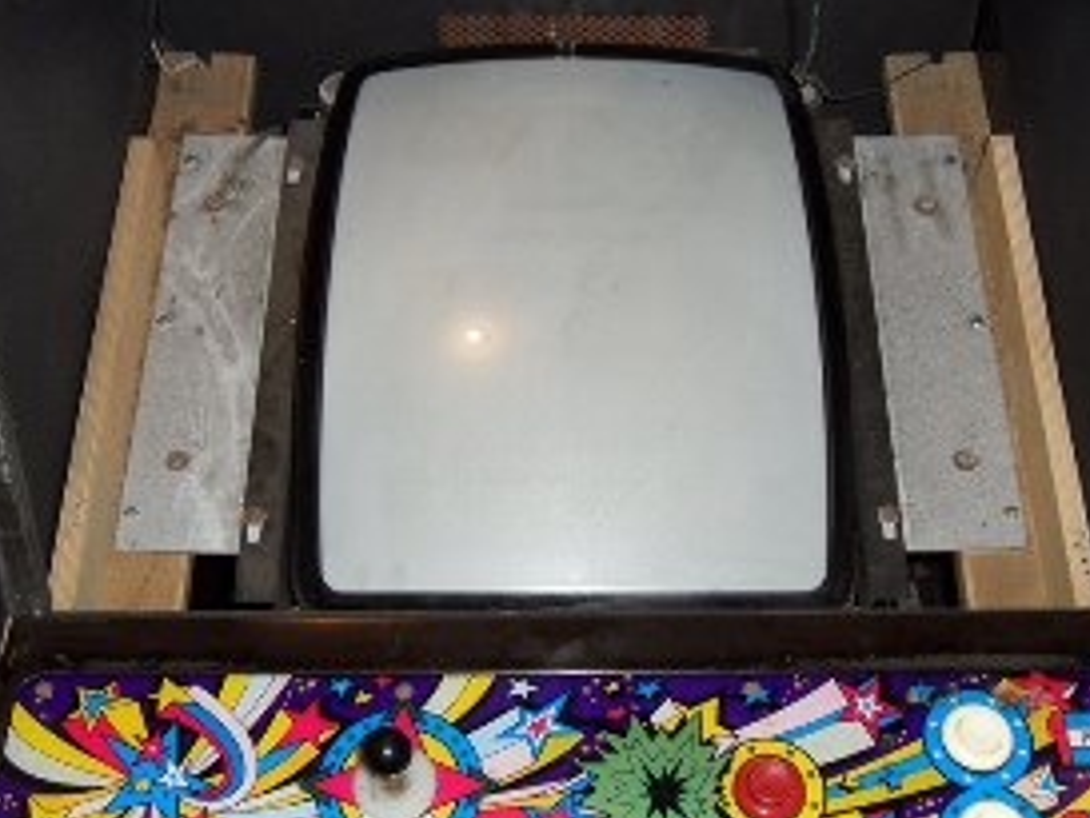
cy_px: 399
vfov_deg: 31.5
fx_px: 1449
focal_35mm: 46
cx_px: 555
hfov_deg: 41.2
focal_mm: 5
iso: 200
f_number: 3.4
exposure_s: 1/45
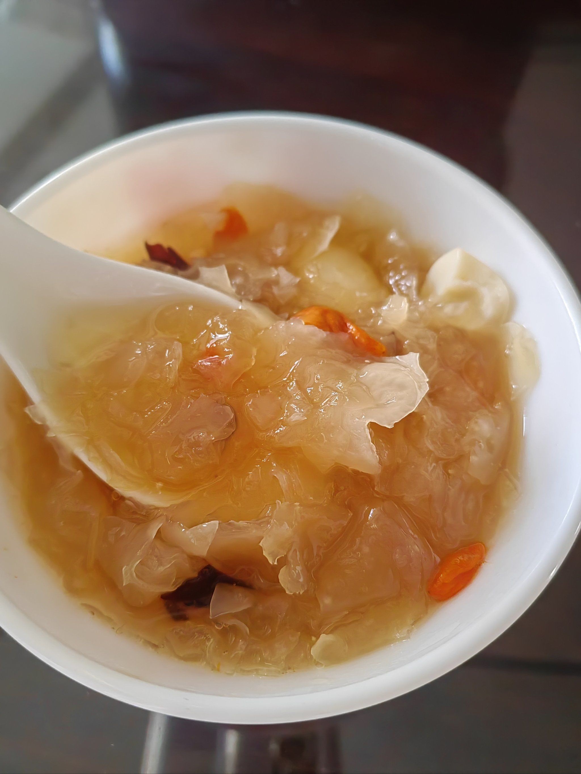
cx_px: 290
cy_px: 387
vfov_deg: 65.3
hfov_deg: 51.4
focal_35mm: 27
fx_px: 604
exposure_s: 1/100
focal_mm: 5.53
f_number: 1.8
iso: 320
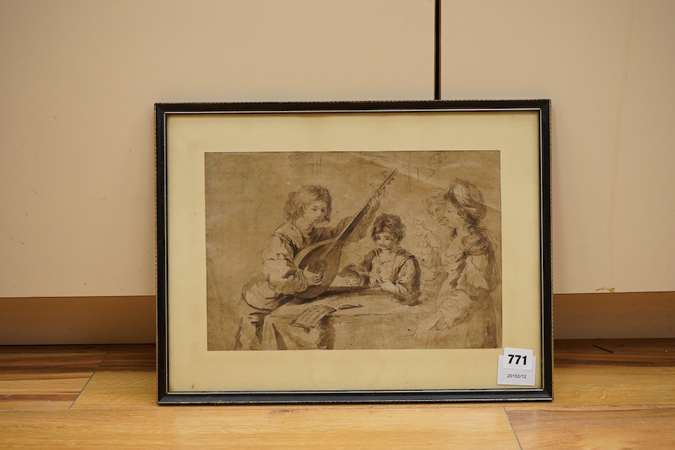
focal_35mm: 45
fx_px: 844
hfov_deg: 43.6
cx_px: 338
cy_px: 225
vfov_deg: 29.9
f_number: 8
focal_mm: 30
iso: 1250
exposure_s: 1/125
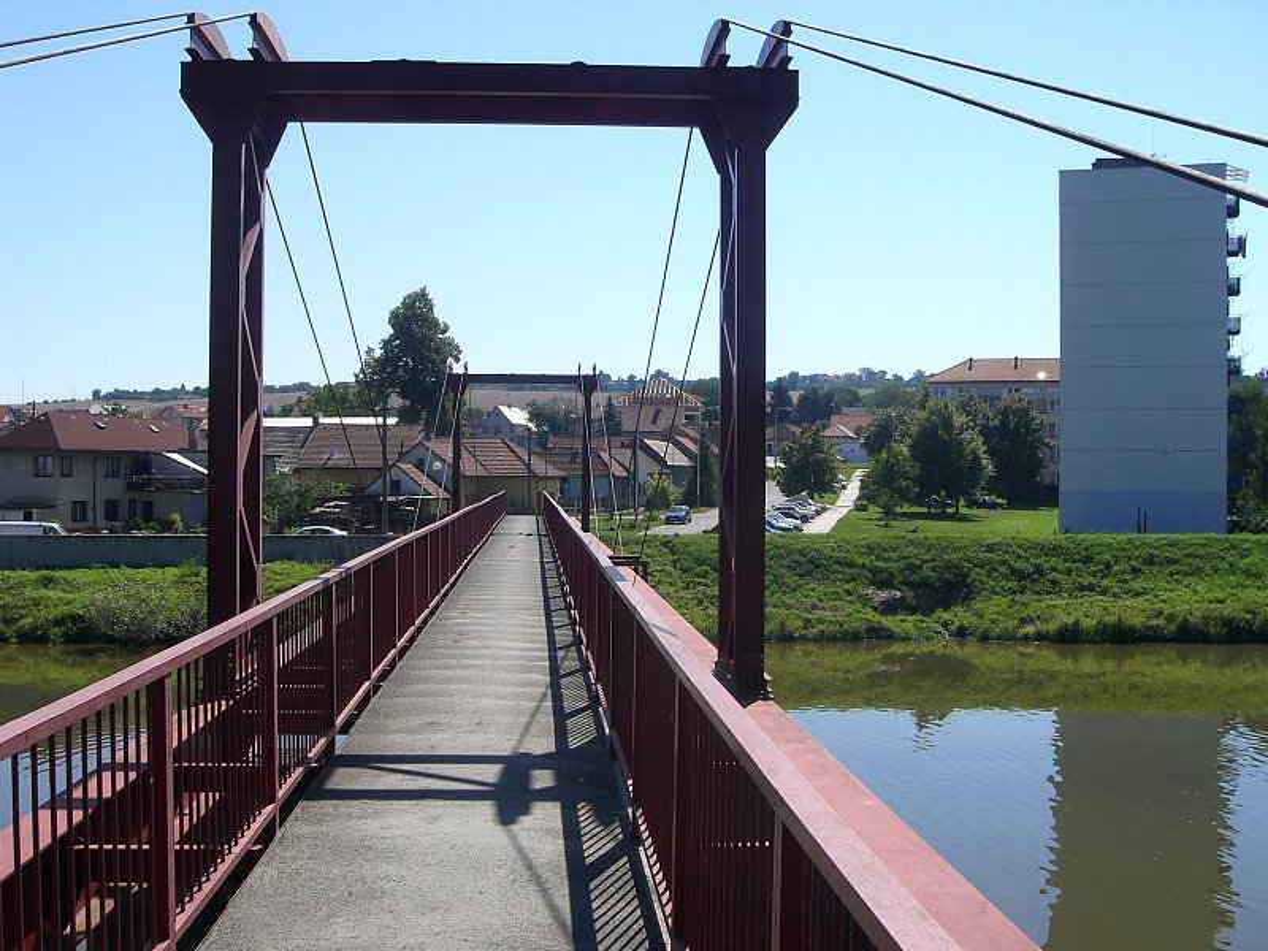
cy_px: 476
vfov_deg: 37.7
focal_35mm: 38
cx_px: 634
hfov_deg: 49.0
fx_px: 1392
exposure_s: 1/800
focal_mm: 6.3
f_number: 4.4
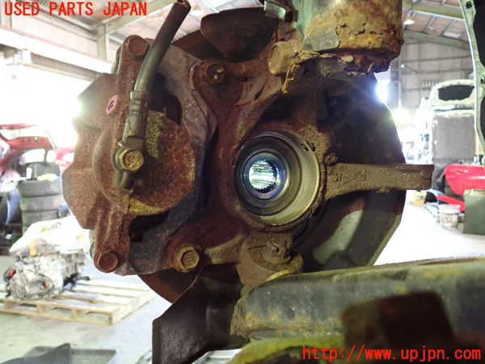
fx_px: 420
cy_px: 182
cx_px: 242
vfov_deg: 46.8
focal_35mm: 30
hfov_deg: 60.0
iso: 800
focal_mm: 5.4
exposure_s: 1/20
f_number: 2.3
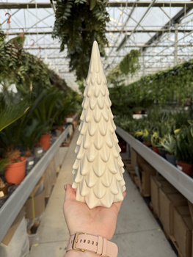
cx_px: 96
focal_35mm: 24
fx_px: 178
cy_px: 128
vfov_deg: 71.6
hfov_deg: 56.9
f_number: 1.78
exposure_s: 1/1585
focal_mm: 6.76
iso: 80
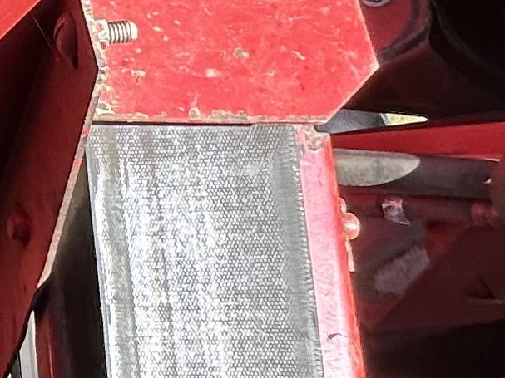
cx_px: -598
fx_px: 1356
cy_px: 60
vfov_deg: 15.7
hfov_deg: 15.3
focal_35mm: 93
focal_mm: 2.22
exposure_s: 1/413
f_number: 2.2
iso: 40
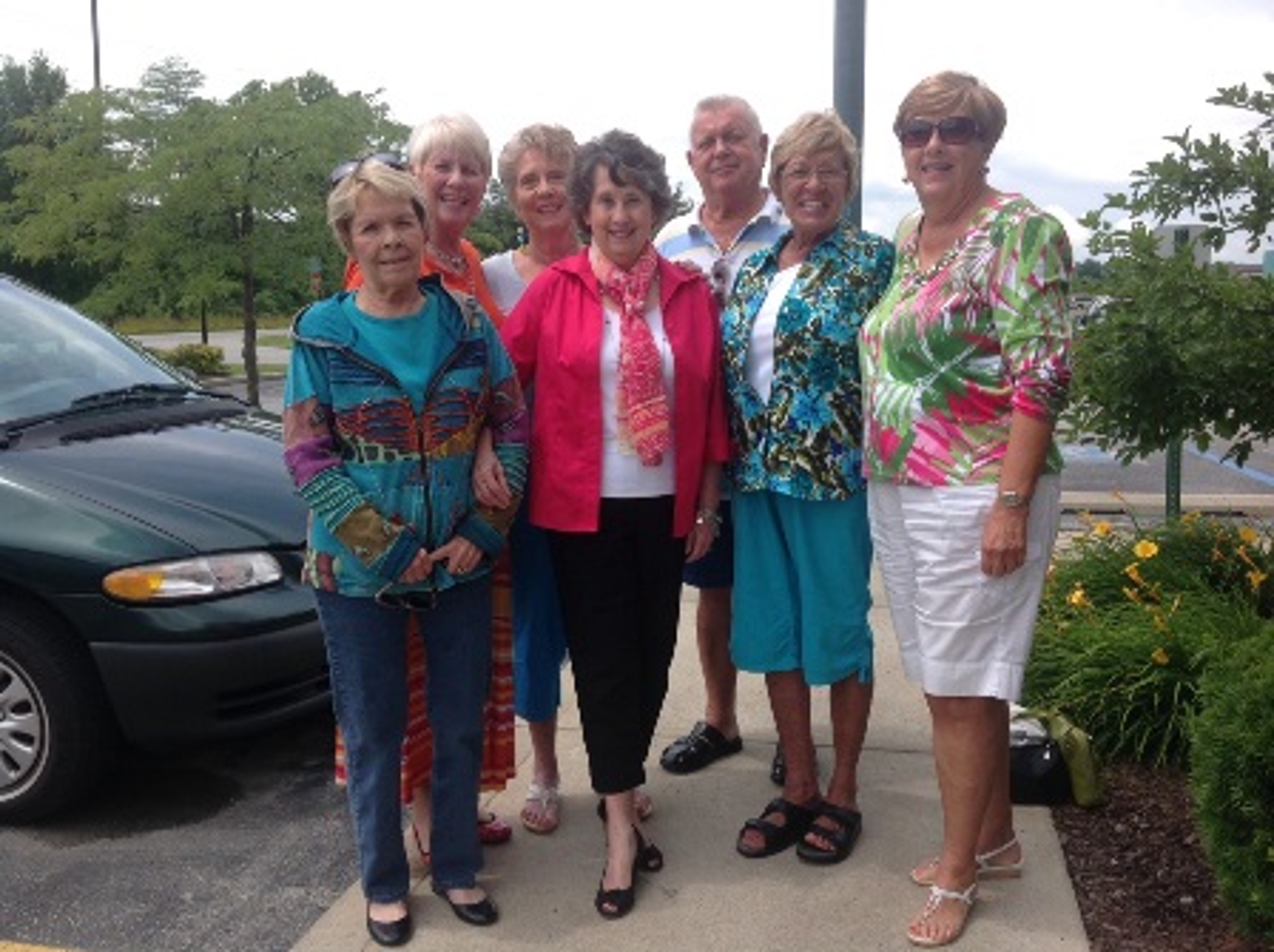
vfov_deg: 40.6
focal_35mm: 35
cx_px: 637
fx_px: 1287
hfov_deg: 52.7
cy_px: 476
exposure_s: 1/1374
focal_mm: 4.28
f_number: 2.4
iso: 50
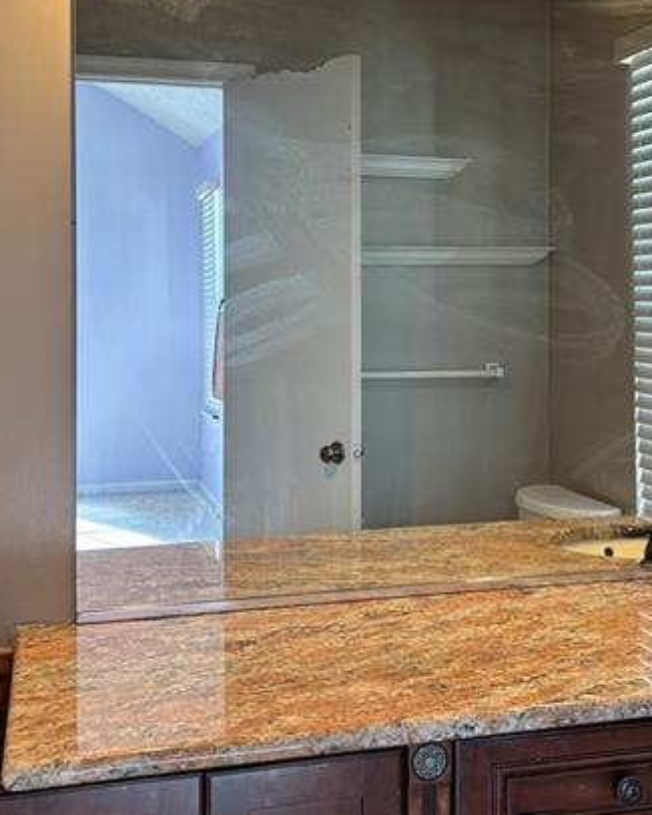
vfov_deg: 38.5
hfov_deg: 31.4
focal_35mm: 48
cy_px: 297
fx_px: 1157
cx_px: 399
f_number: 1.6
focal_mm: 5.96
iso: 125
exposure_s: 1/120
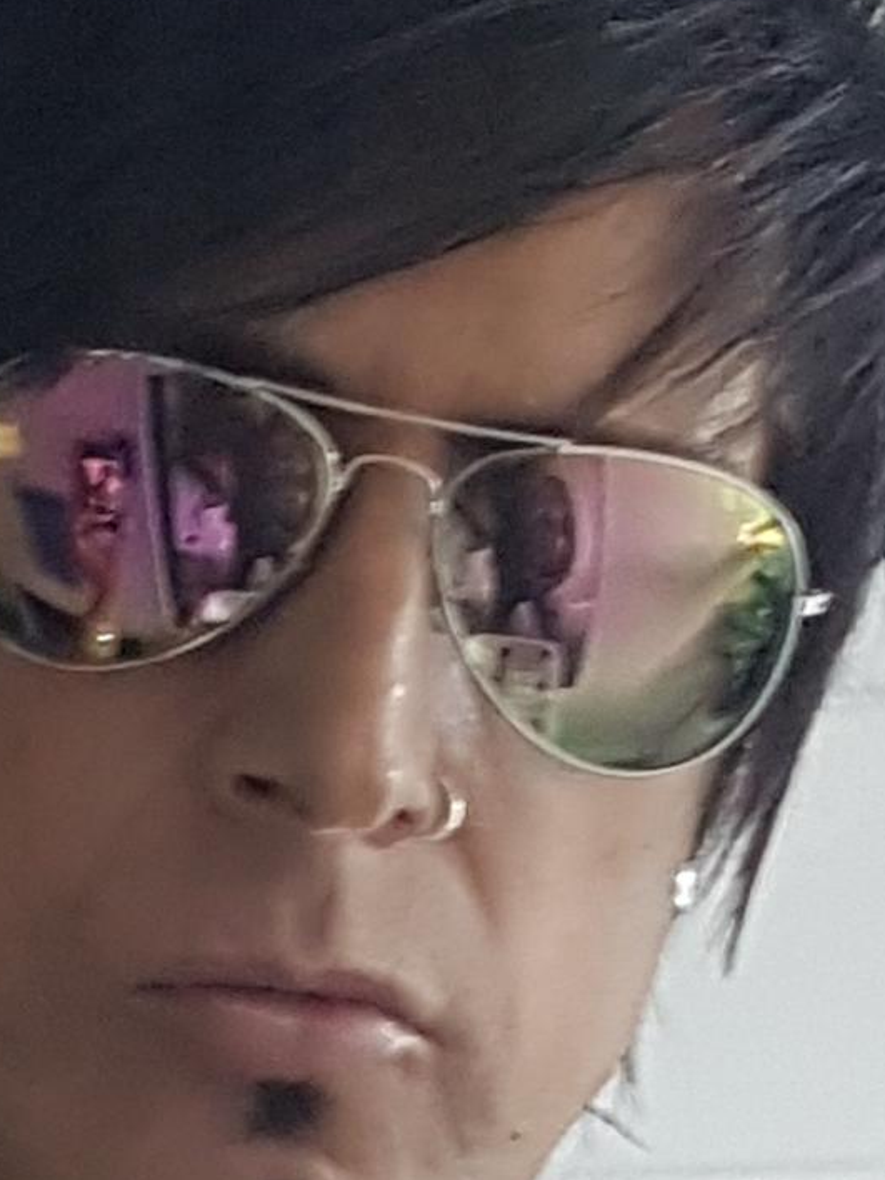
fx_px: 1500
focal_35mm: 44
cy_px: 521
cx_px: 326
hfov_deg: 32.7
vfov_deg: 42.9
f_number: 1.7
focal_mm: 4.2
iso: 160
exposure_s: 1/33
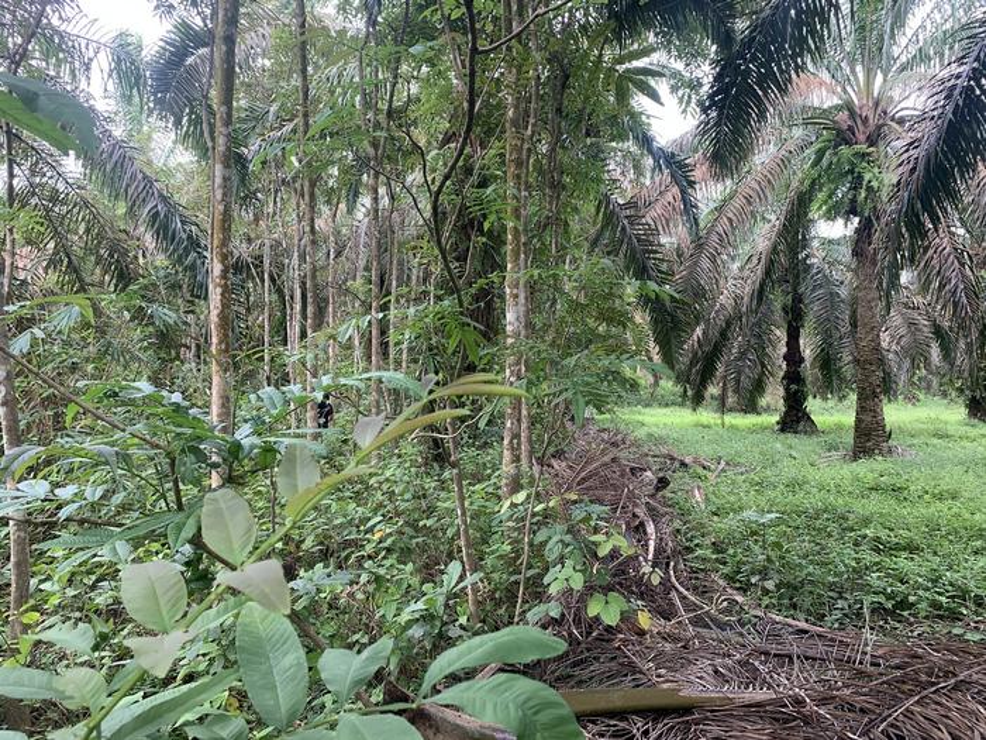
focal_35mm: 26
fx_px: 741
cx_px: 493
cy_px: 370
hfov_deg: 67.3
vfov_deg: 53.1
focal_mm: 4.25
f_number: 1.8
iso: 50
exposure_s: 1/121
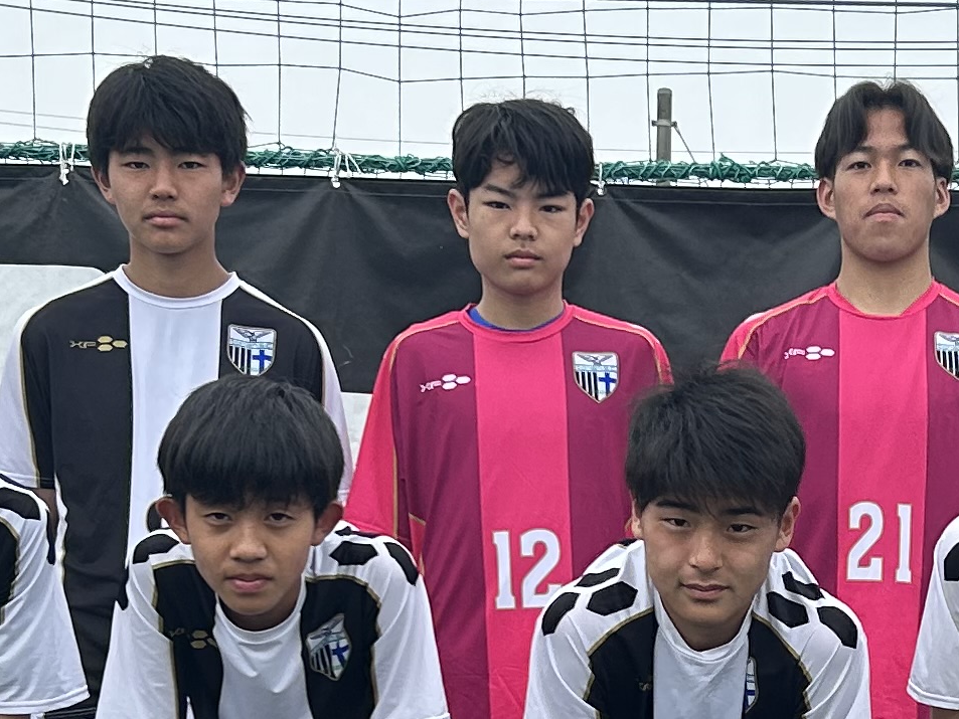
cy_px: 810
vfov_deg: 13.2
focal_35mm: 110
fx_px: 3048
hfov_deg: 17.7
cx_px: 835
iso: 50
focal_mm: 5.7
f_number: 1.5
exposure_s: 1/700
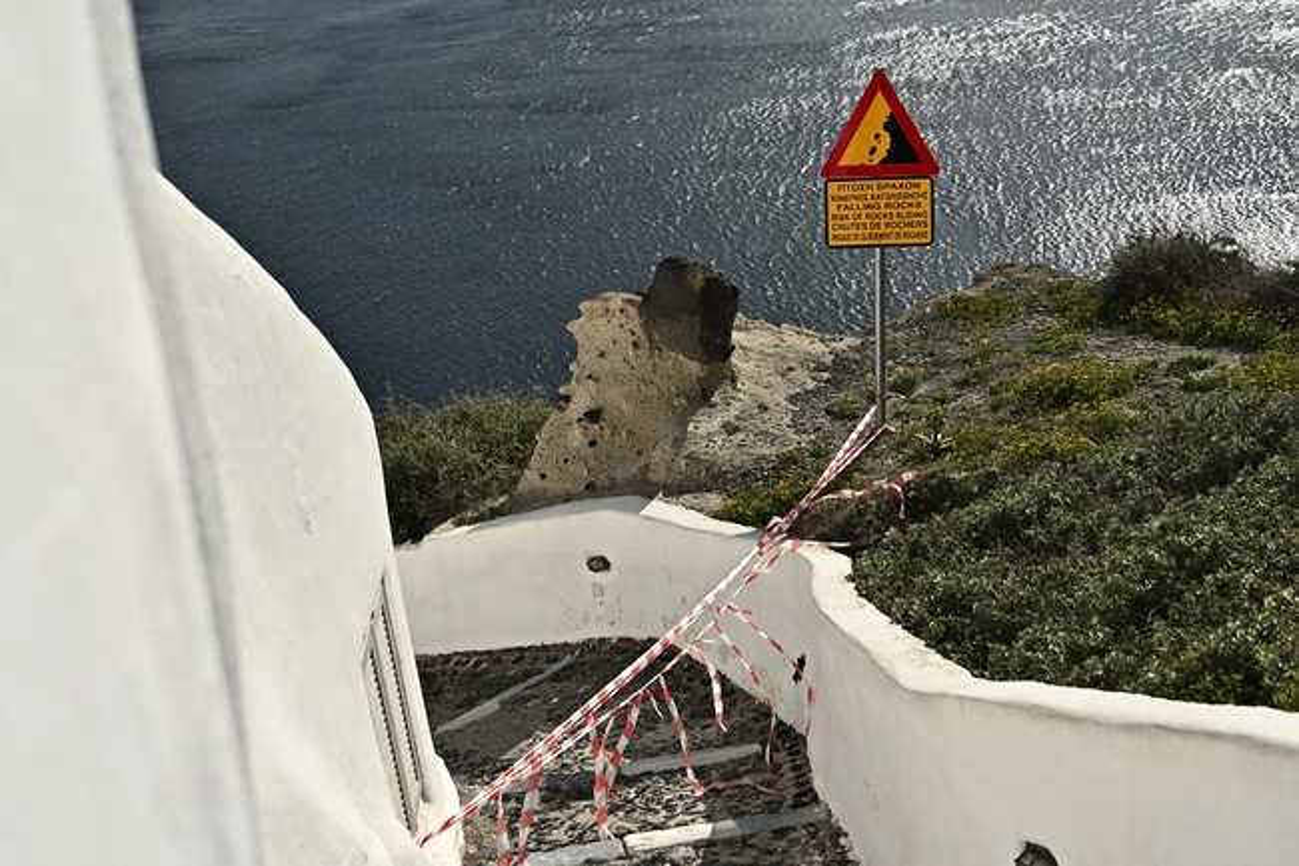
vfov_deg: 29.8
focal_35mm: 45
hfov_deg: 43.6
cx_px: 650
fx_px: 1623
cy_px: 433
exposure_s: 1/8000
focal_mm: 30.5
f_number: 4
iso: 250
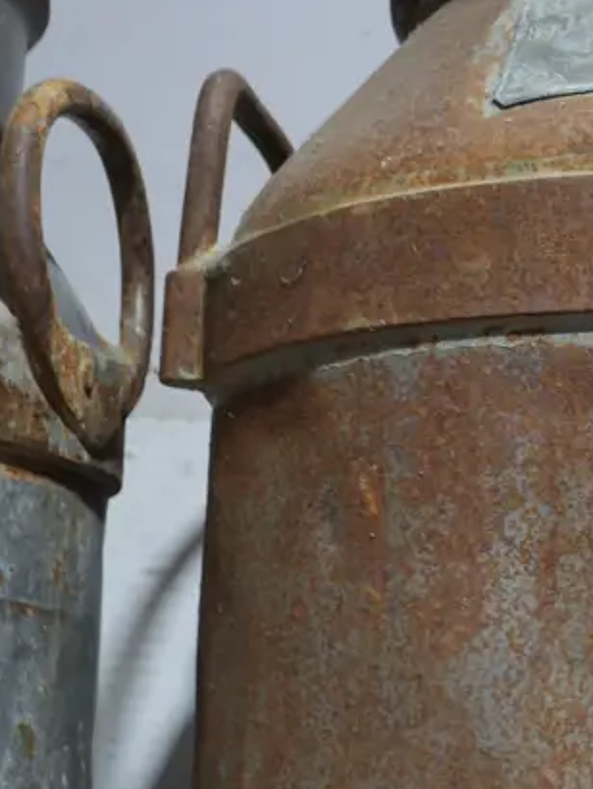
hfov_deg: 17.7
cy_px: 456
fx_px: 1825
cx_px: 671
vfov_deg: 24.4
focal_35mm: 80
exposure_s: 1/60
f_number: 3.6
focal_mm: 16
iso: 640
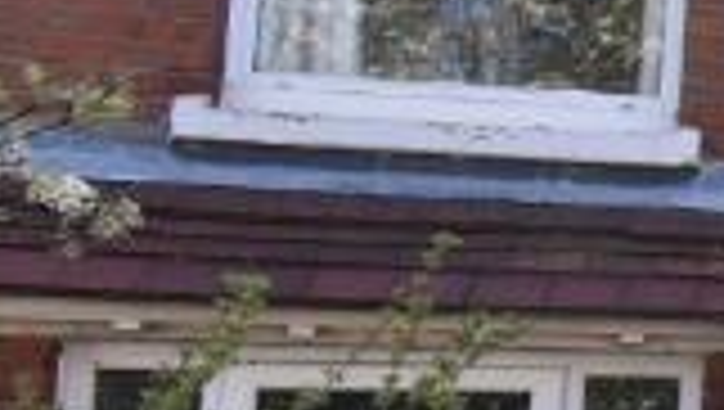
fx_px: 1922
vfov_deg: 12.1
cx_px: 2046
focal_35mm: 100
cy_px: 313
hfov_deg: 12.3
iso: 400
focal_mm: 10
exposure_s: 1/320
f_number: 9
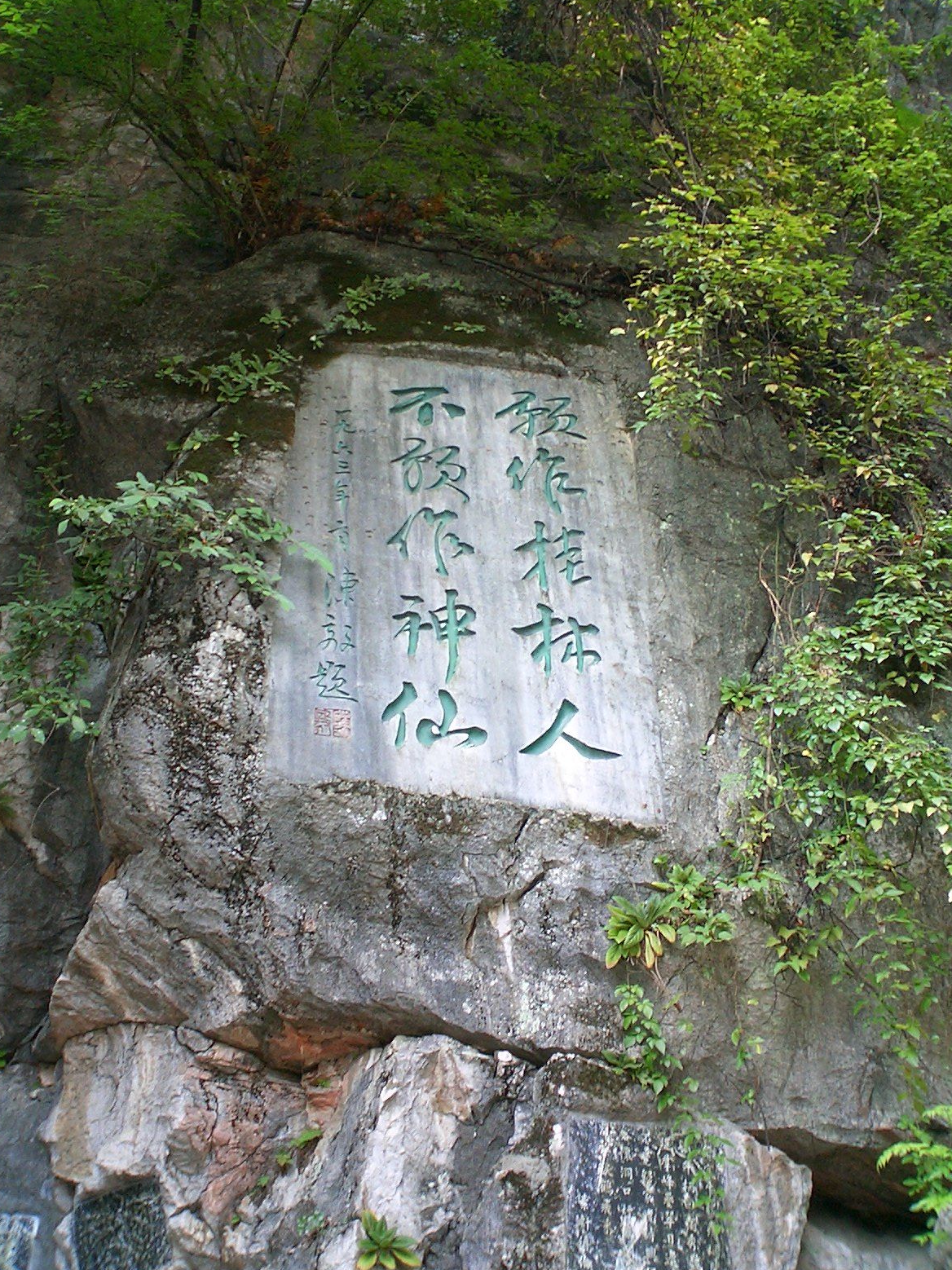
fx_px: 1394
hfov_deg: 37.7
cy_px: 620
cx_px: 480
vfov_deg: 49.0
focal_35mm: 38
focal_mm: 5.6
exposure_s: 1/100
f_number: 3.5
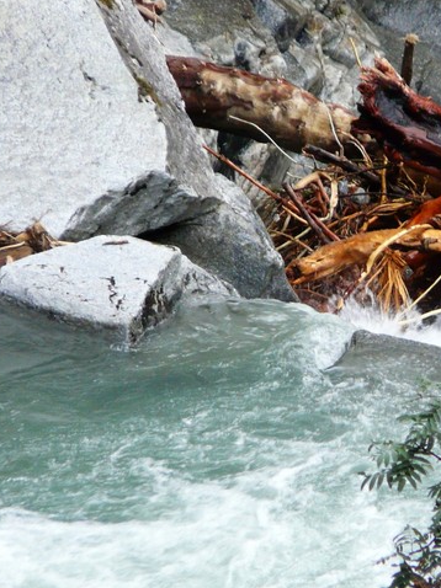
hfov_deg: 1.9
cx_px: 335
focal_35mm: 766
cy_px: 294
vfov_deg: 2.6
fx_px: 13023
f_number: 4
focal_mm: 73.7
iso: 400
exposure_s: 1/60
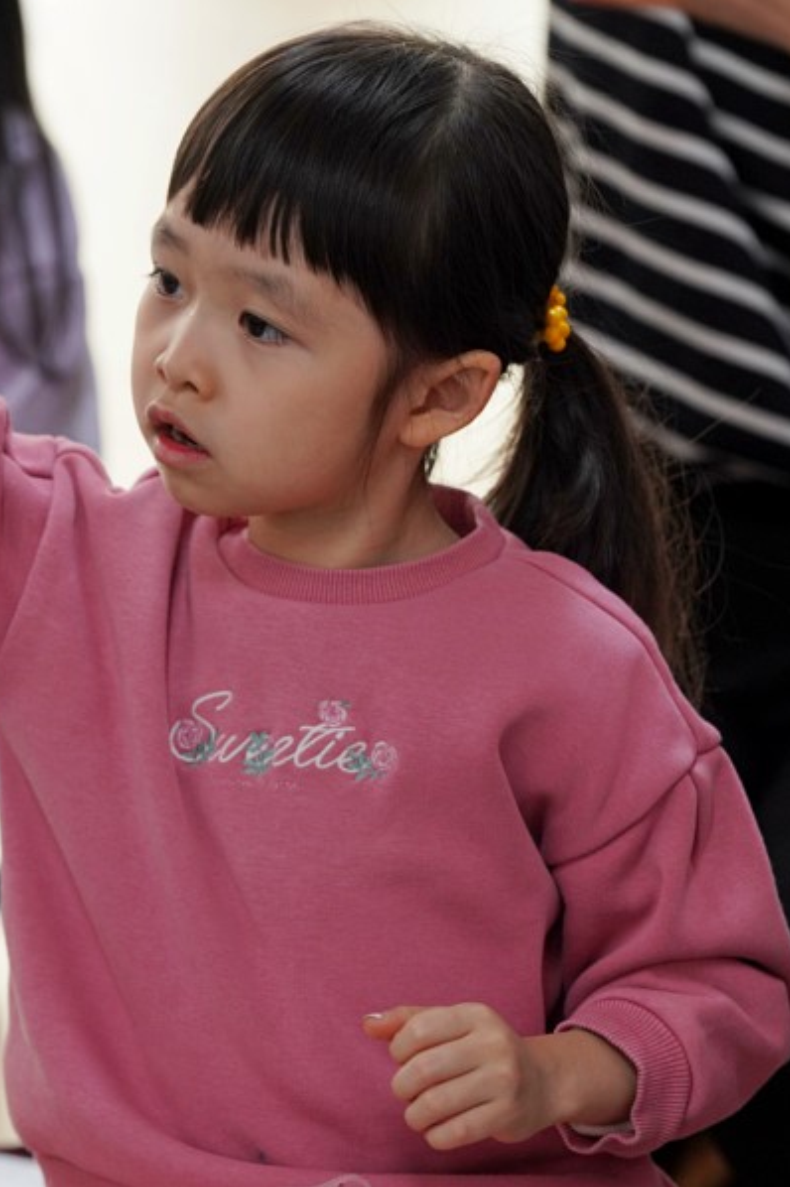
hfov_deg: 5.7
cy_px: 594
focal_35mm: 241
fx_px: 7941
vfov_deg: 8.5
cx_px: 42
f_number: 4
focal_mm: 160
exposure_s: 1/200
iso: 1600
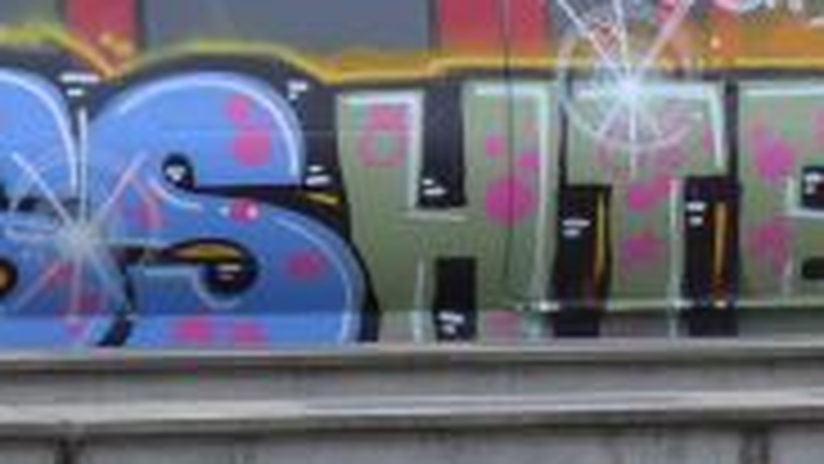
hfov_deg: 5.2
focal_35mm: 416
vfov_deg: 2.9
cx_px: 747
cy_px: 146
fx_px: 9091
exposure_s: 1/80
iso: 400
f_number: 5.4
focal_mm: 27.3
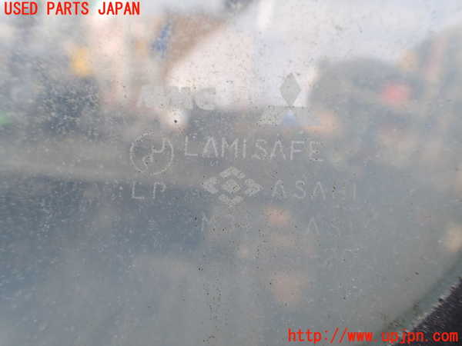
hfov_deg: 60.0
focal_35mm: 30
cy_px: 173
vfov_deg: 46.8
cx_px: 231
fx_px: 400
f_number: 3.2
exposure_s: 1/160
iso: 100
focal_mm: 5.4
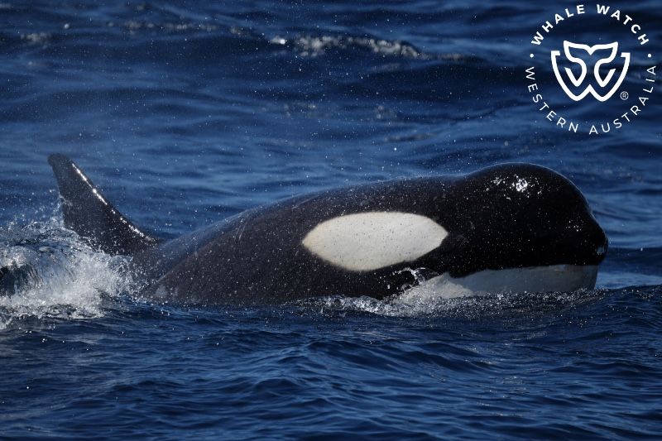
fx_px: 8699
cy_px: 220
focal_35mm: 473
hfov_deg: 4.4
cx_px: 331
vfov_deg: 2.9
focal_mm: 473.2
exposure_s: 1/8000
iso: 640
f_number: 6.3
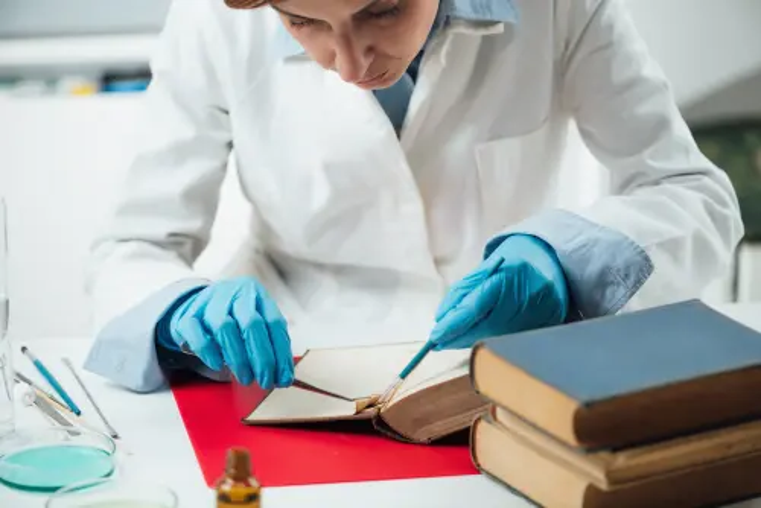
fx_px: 2221
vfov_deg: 13.1
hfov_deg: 19.4
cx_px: 380
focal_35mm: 105
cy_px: 254
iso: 64
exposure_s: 1/200
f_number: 3.5
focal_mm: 105
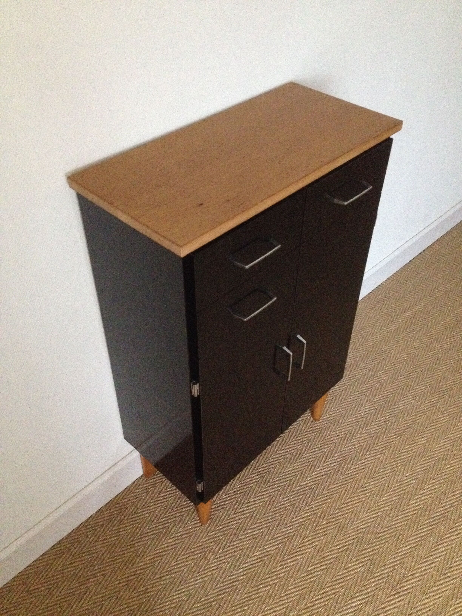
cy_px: 308
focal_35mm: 35
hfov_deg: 40.7
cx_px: 231
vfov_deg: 52.6
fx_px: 623
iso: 800
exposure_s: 1/15
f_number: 2.4
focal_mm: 4.28
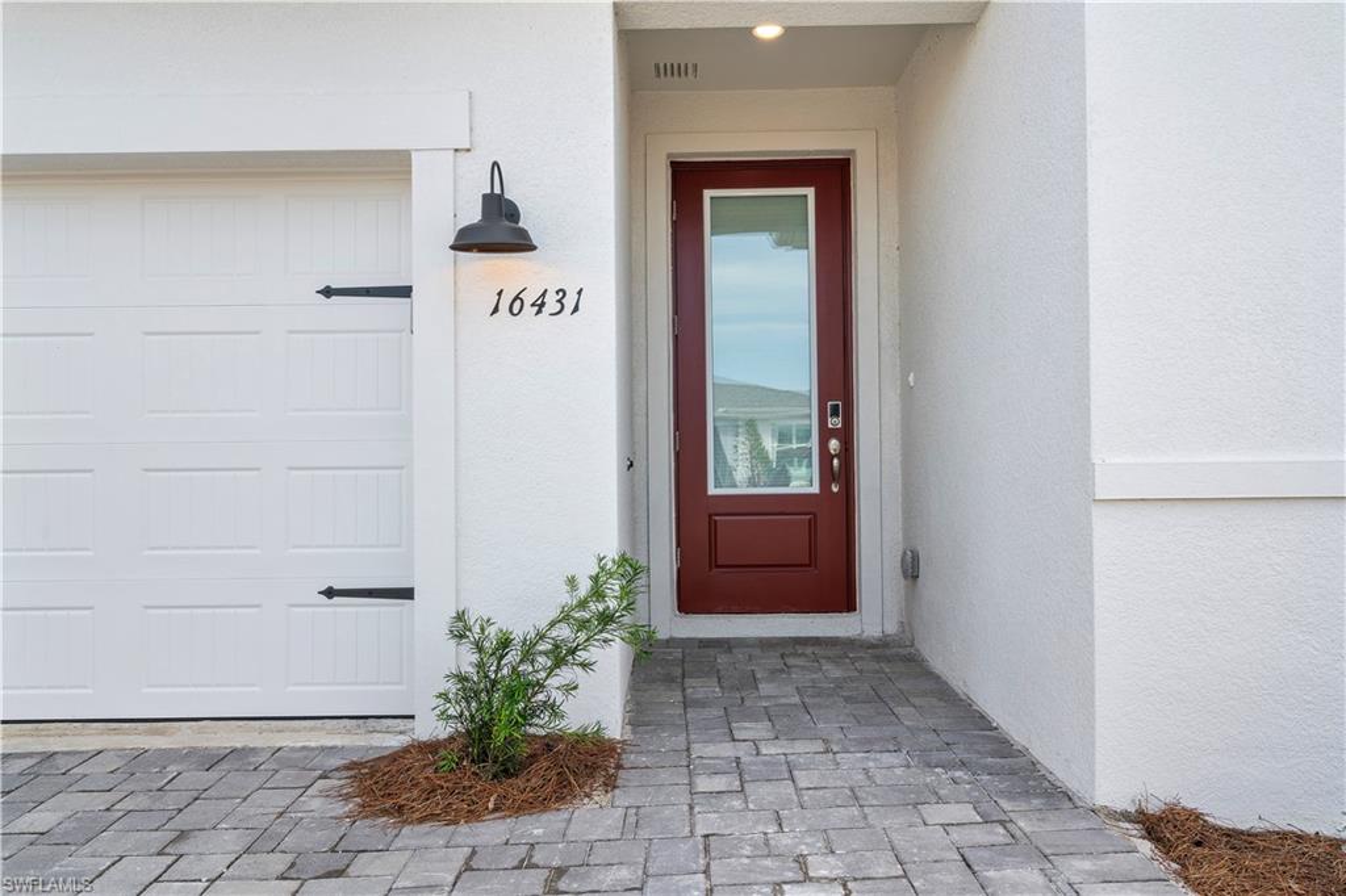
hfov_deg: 67.4
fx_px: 1009
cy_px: 448
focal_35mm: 27
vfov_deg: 47.9
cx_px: 673
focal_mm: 27
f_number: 8
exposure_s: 1/400
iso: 500
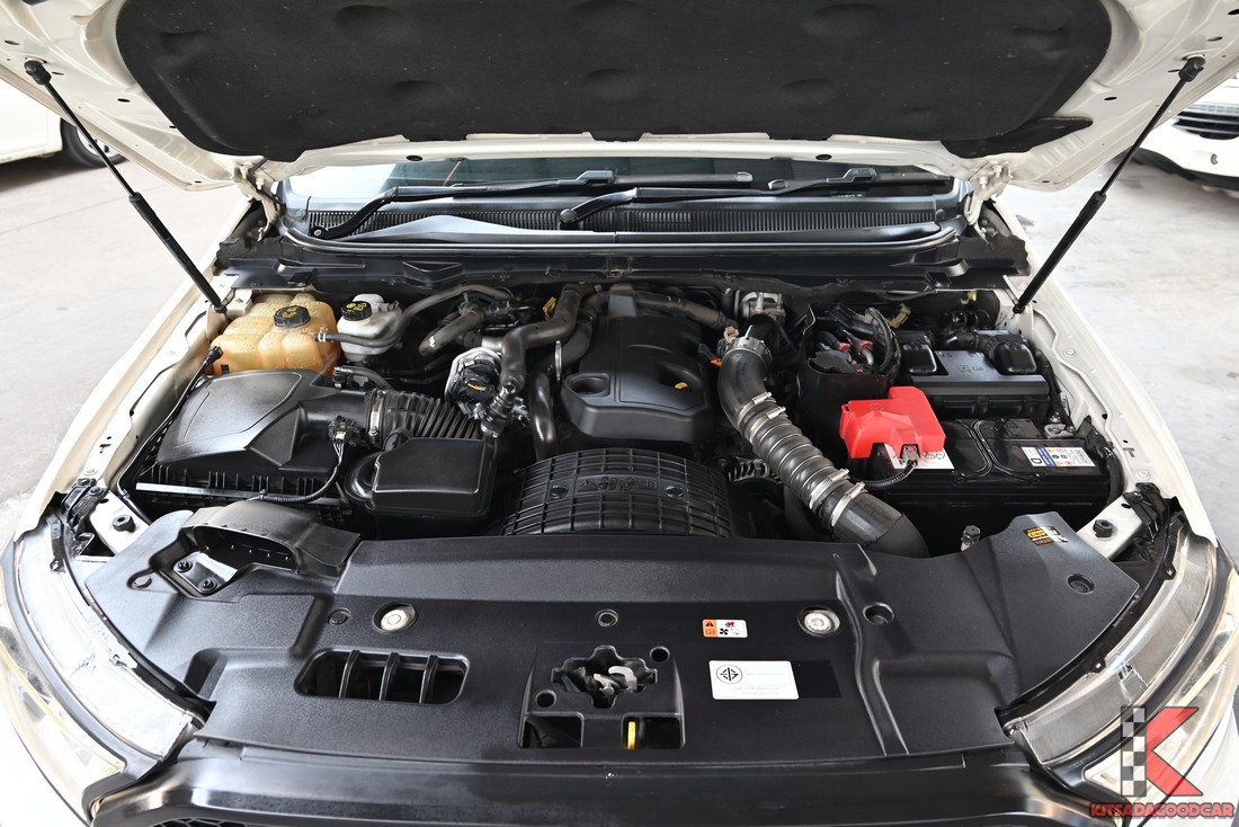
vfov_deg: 53.2
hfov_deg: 73.7
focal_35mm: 24
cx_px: 620
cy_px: 414
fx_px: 826
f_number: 5.6
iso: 280
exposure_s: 1/30
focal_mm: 24
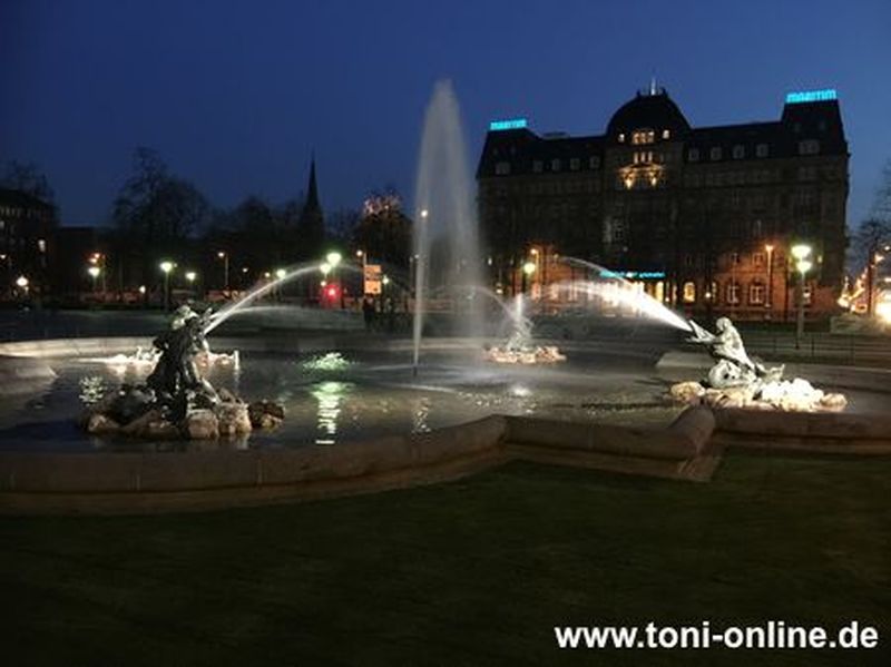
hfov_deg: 61.7
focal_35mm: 29
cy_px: 334
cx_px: 446
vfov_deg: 48.2
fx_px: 746
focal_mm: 4.15
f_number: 2.2
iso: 160
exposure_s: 1/4
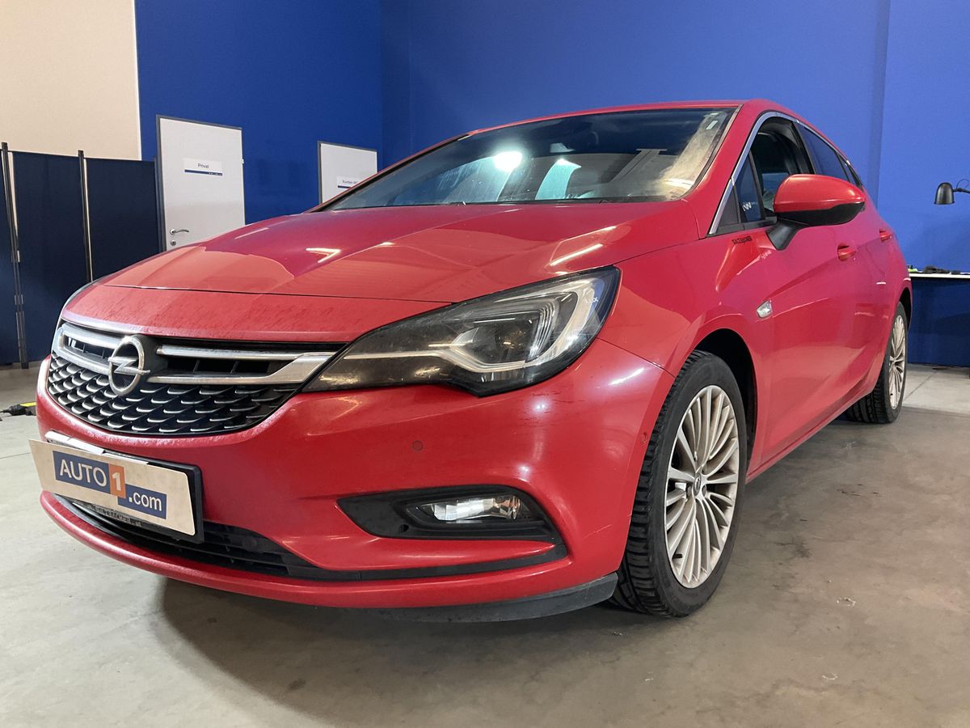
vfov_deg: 48.2
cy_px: 364
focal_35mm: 29
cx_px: 485
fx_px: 813
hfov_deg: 61.7
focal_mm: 3
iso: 125
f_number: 1.8
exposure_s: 1/50
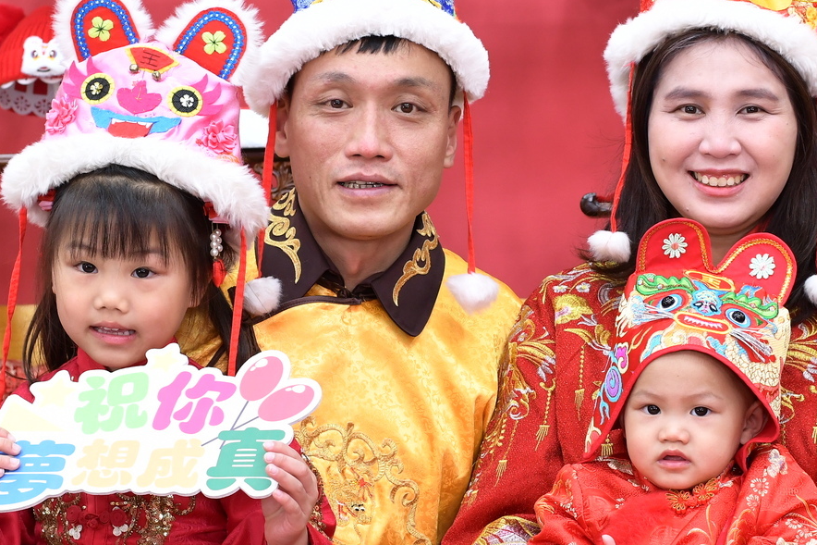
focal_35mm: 95
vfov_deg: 14.4
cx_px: 512
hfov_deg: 21.4
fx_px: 2155
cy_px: 295
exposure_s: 1/200
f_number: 4.5
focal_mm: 35
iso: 800
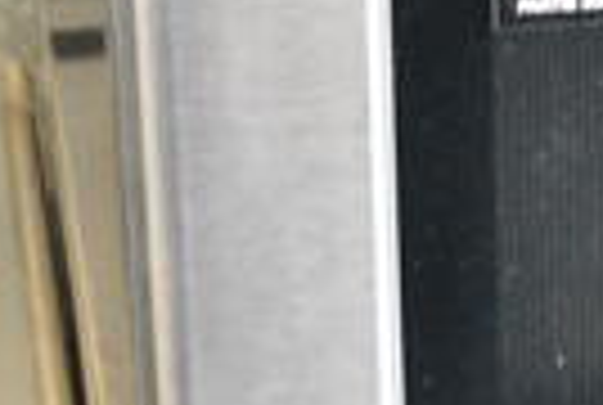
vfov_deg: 6.7
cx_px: 1220
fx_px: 3441
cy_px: -81
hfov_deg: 9.4
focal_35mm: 205
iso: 5000
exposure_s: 1/50
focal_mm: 30
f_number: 4.2
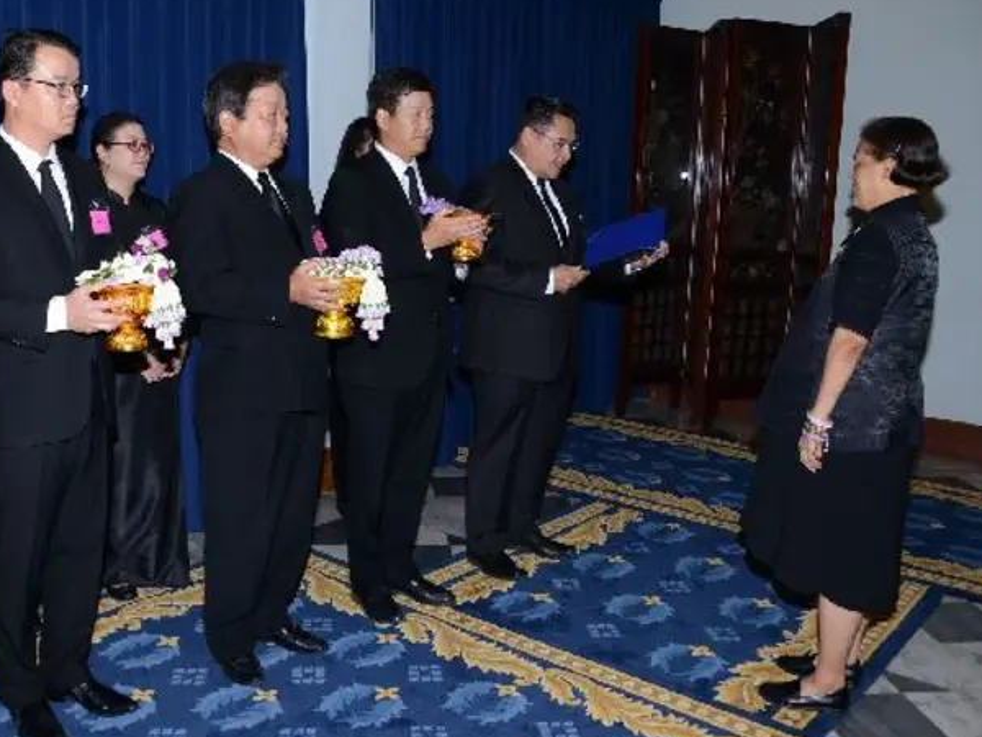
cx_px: 360
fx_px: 993
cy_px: 362
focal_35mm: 35
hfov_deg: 52.0
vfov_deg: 40.7
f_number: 5.6
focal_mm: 28
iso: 400
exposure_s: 1/60
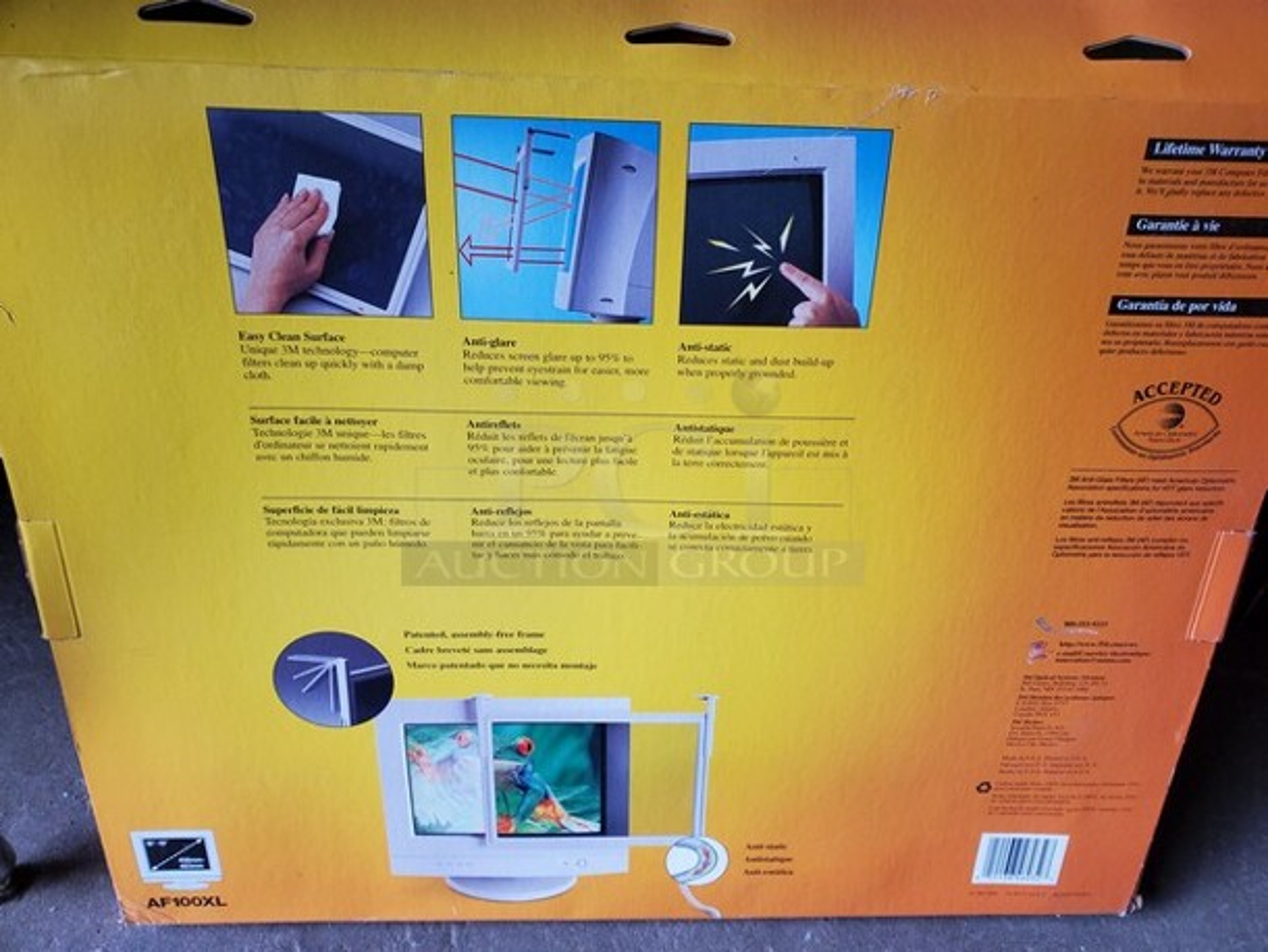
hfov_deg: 67.3
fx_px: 953
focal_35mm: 26
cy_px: 476
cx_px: 634
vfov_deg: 53.1
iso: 160
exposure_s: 1/120
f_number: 2.4
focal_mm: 4.3
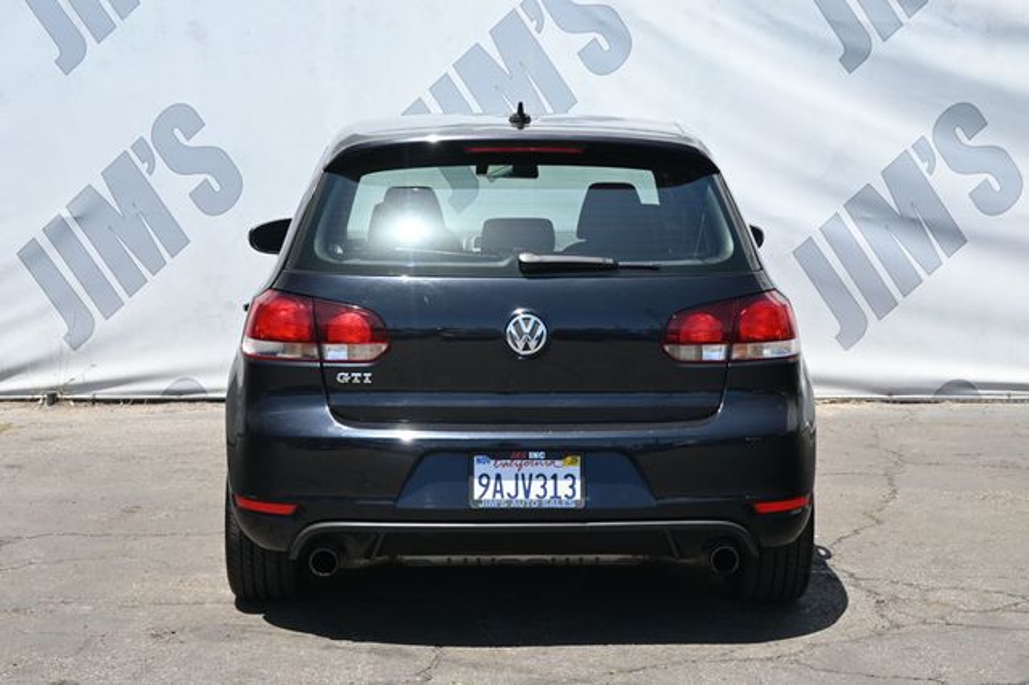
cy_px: 342
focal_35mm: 66
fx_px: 1885
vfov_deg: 20.6
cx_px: 514
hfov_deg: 30.5
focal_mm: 44
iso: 180
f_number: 6
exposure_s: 1/250
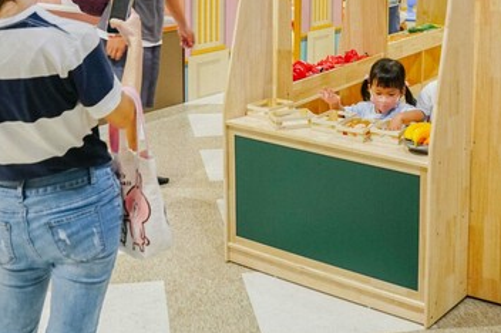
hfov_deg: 33.8
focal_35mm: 58
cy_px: -34
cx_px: 374
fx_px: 806
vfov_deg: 22.1
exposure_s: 1/30
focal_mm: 24
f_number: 3.2
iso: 1000
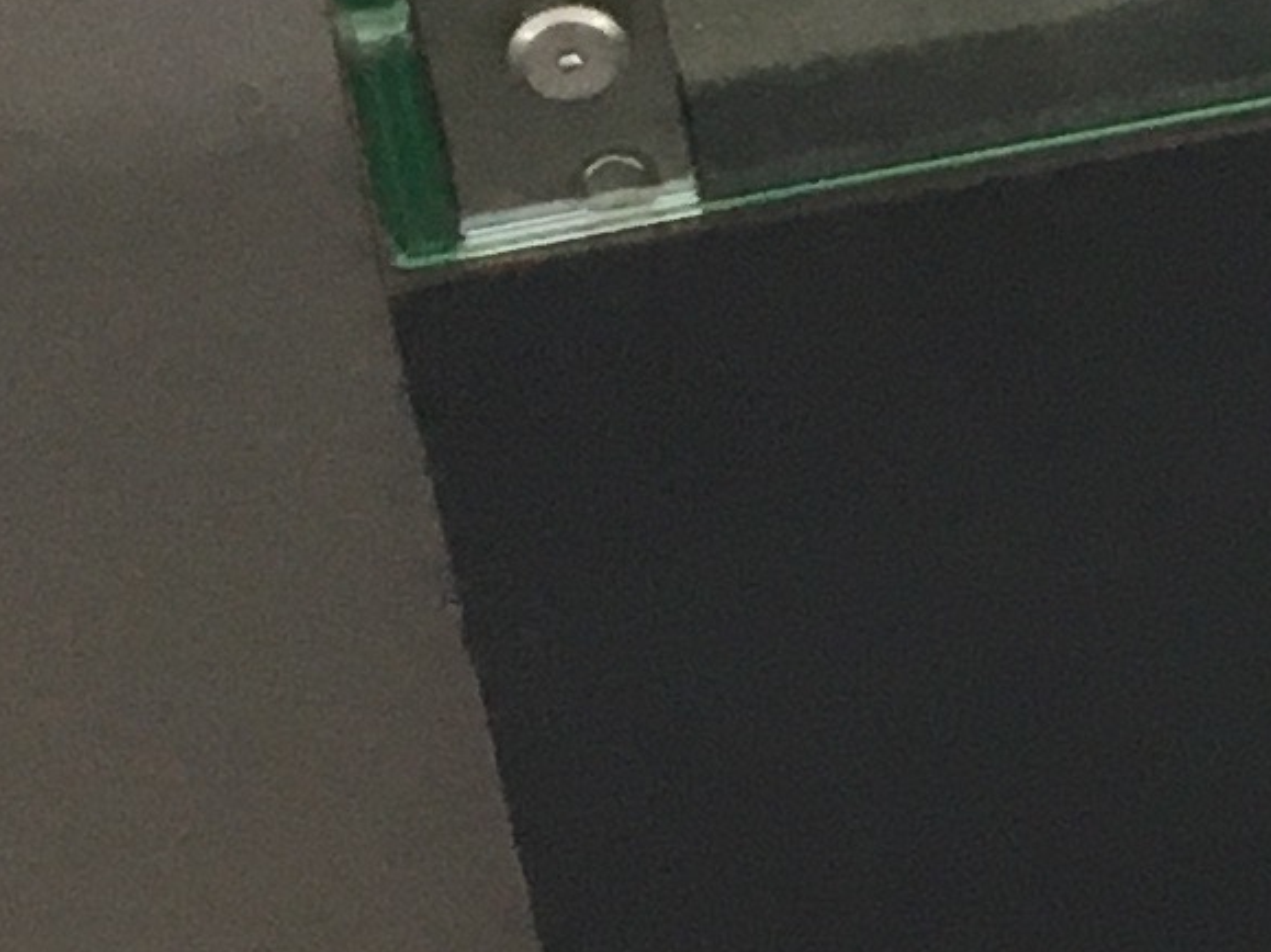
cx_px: 4035
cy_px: 22
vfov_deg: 7.3
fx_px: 7415
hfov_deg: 8.1
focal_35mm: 202
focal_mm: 4.15
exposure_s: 1/30
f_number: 2.2
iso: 40
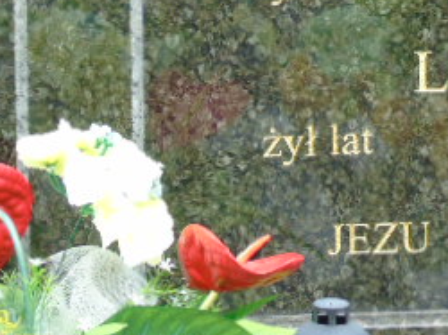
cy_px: -39
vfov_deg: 5.3
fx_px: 3581
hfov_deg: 7.1
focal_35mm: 277
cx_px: 477
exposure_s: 1/40
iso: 80
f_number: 4.4
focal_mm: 19
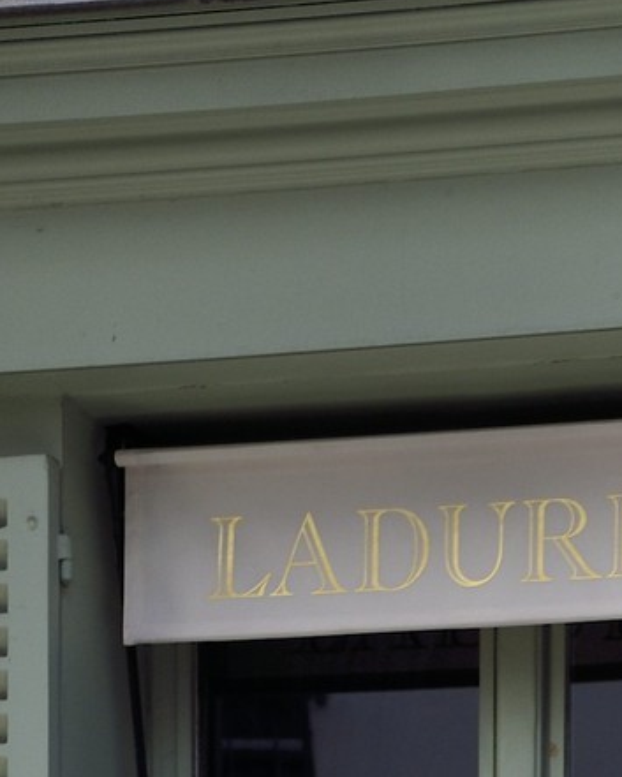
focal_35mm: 317
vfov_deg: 5.8
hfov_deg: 4.8
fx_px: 7292
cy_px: 2064
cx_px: 1295
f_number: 5.6
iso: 200
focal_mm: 62
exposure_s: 1/320
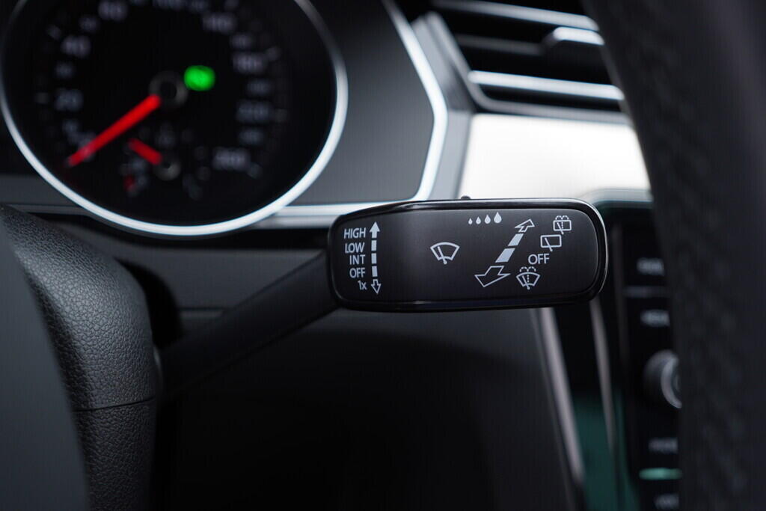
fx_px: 766
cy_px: 256
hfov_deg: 53.1
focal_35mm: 36
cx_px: 383
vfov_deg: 36.9
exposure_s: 1/40
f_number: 2.8
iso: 160
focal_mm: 24
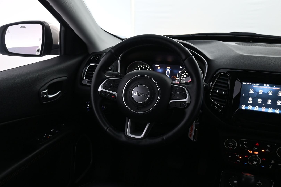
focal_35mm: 34
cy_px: 94
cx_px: 140
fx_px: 263
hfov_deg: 56.1
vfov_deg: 39.1
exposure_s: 1/40
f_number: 4
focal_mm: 22.5
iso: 900
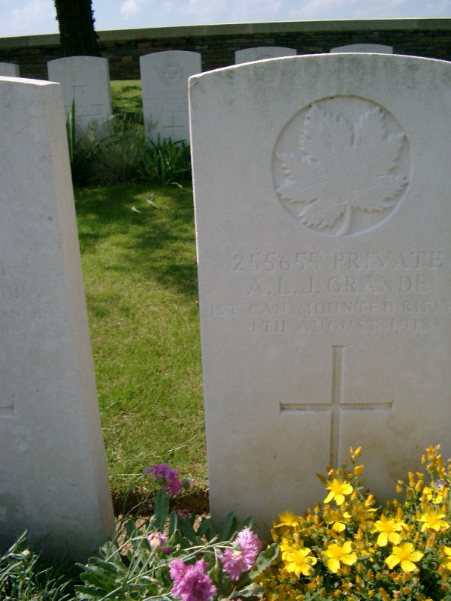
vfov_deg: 50.1
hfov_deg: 38.7
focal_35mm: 37
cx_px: 226
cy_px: 300
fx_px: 643
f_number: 5
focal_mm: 7.6
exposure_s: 1/640
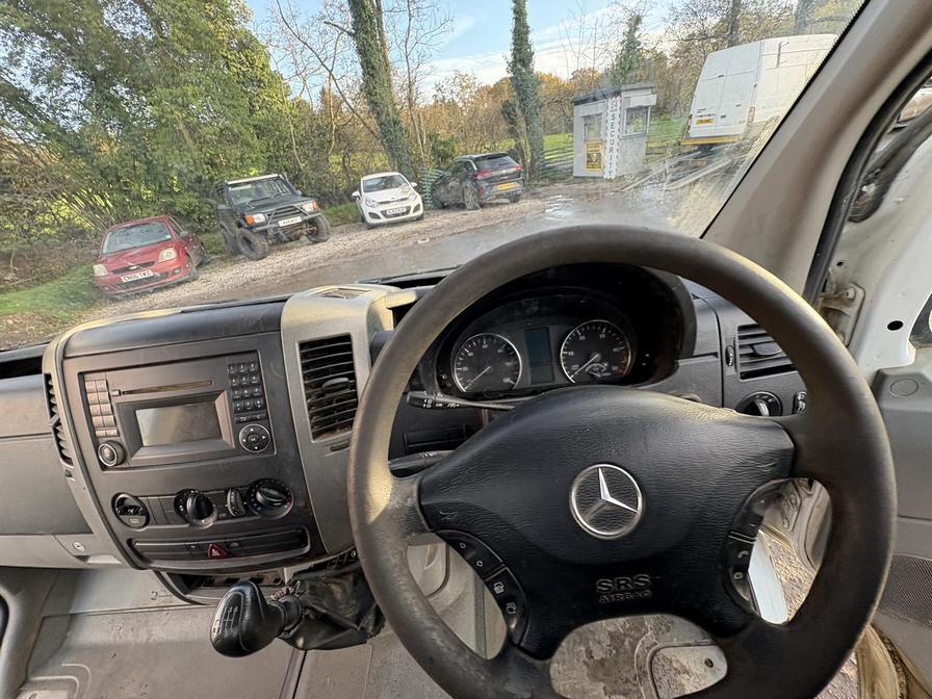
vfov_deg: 85.7
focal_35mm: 14
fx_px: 377
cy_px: 350
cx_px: 466
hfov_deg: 102.1
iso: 125
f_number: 2.2
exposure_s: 1/99
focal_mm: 2.22
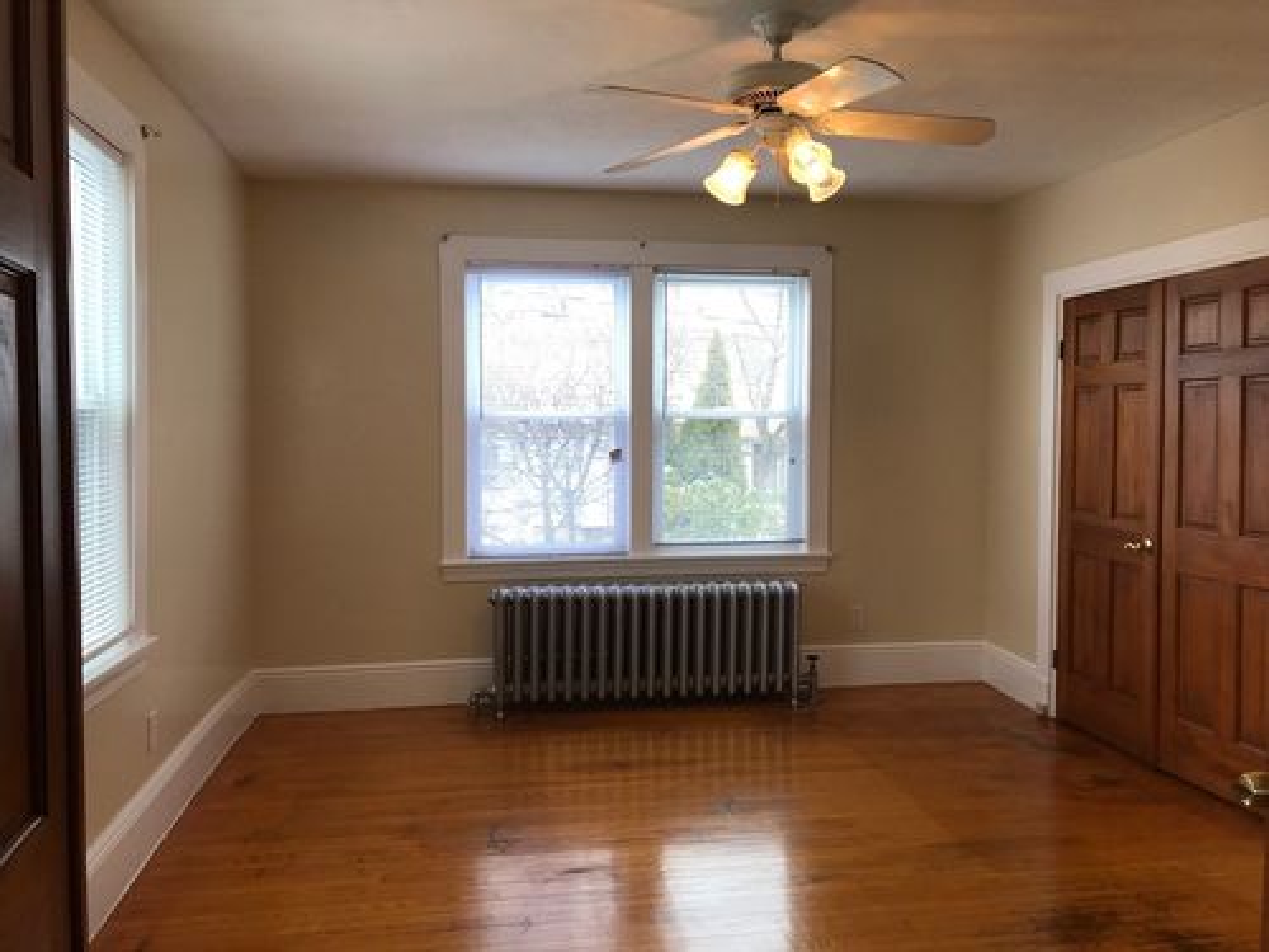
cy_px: 476
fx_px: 1026
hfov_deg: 63.4
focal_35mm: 28
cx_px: 634
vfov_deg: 49.7
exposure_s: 1/60
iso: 25
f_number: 1.8
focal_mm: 3.99
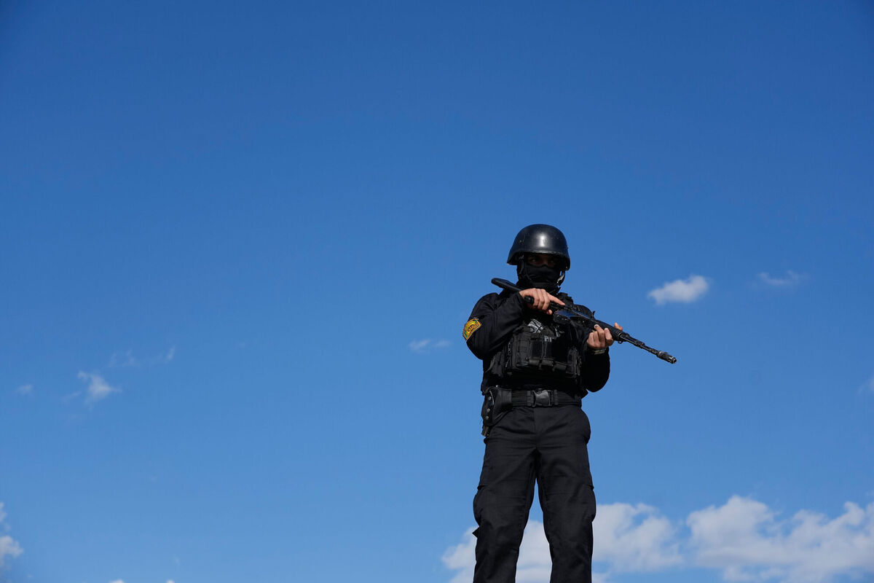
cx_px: 437
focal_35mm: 68
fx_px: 1651
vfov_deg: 20.0
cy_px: 292
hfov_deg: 29.7
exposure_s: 1/4000
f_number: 5.6
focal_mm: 68
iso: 500
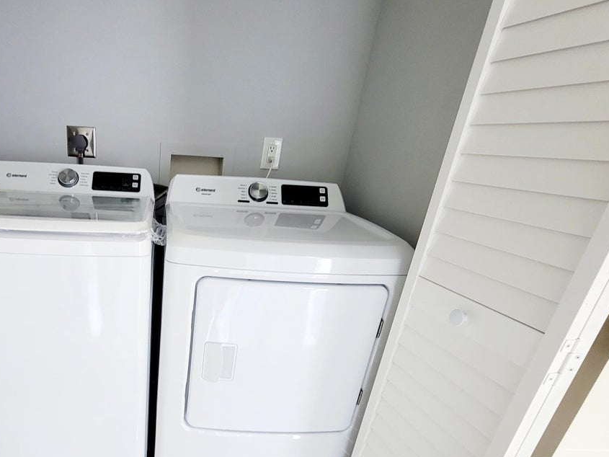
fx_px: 370
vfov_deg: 61.2
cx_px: 170
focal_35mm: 21
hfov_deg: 74.6
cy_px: 321
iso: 160
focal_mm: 2.2
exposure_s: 1/60.2
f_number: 2.2
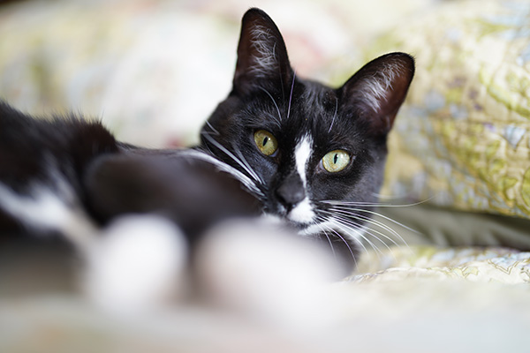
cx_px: 265
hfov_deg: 39.6
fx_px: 736
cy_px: 176
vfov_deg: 27.0
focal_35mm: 50
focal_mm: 50
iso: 100
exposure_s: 1/60
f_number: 1.4
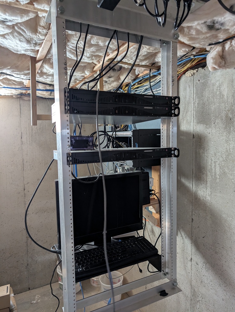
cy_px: 156
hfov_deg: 56.9
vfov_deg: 71.5
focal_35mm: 24
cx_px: 118
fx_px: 217
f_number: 1.68
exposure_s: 1/24.7
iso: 170
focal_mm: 6.9
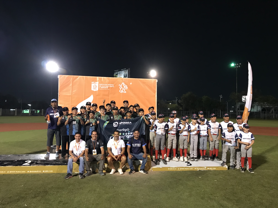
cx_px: 139
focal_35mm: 28
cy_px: 104
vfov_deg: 49.7
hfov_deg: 63.4
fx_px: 225
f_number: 1.8
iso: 100
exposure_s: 1/11
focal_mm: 3.99
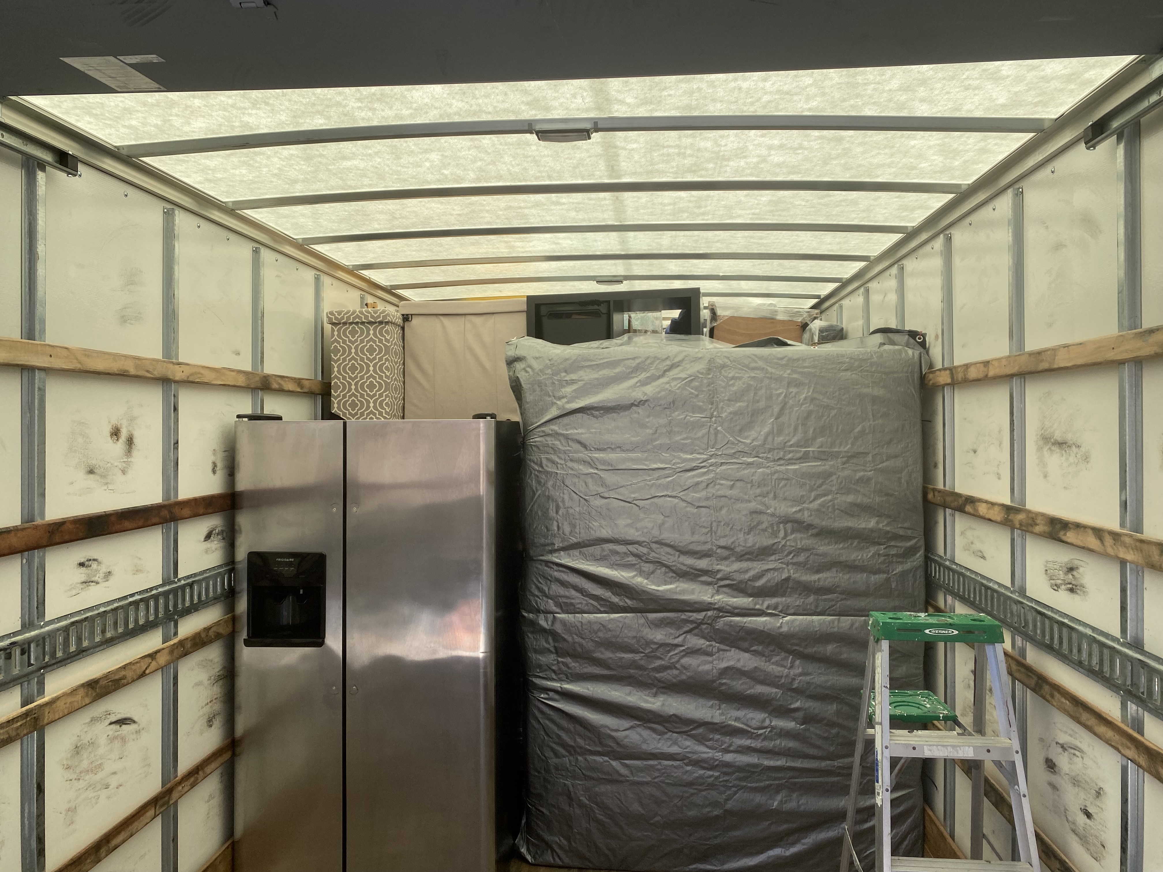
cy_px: 436
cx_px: 582
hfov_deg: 67.3
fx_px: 874
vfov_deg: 53.1
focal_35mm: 26
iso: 32
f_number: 1.8
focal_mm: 4.25
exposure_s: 1/693
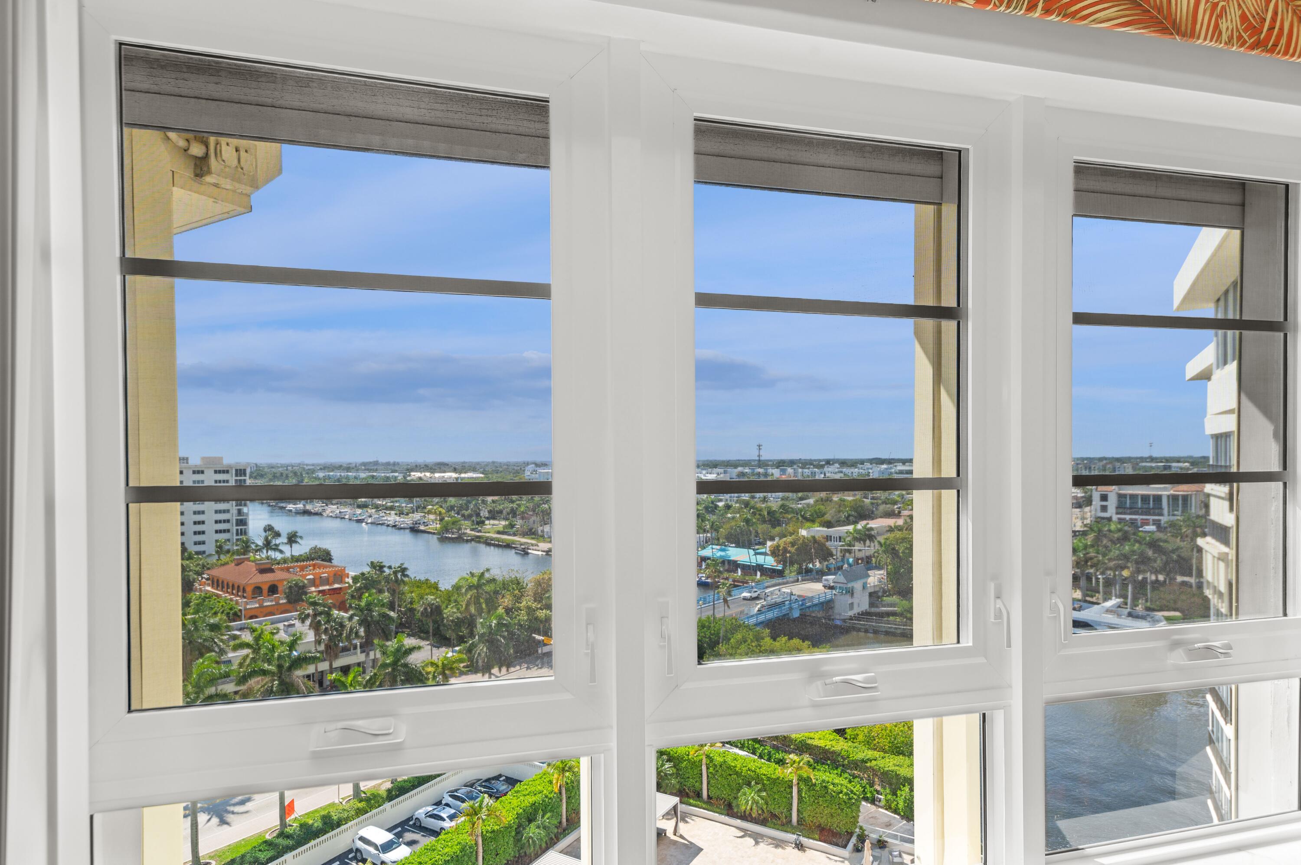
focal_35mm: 20
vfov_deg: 61.9
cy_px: 432
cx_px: 650
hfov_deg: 84.0
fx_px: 722
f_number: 8
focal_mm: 20
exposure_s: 1/60
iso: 100
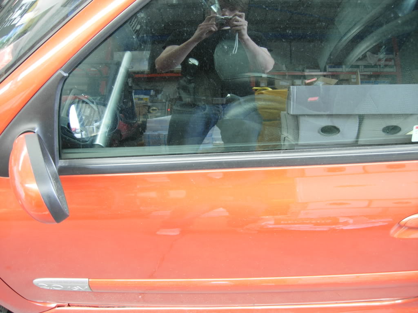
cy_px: 156
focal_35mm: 36
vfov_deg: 39.7
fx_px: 435
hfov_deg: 51.4
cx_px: 209
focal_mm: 7.5
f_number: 2.7
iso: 50
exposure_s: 1/5.9
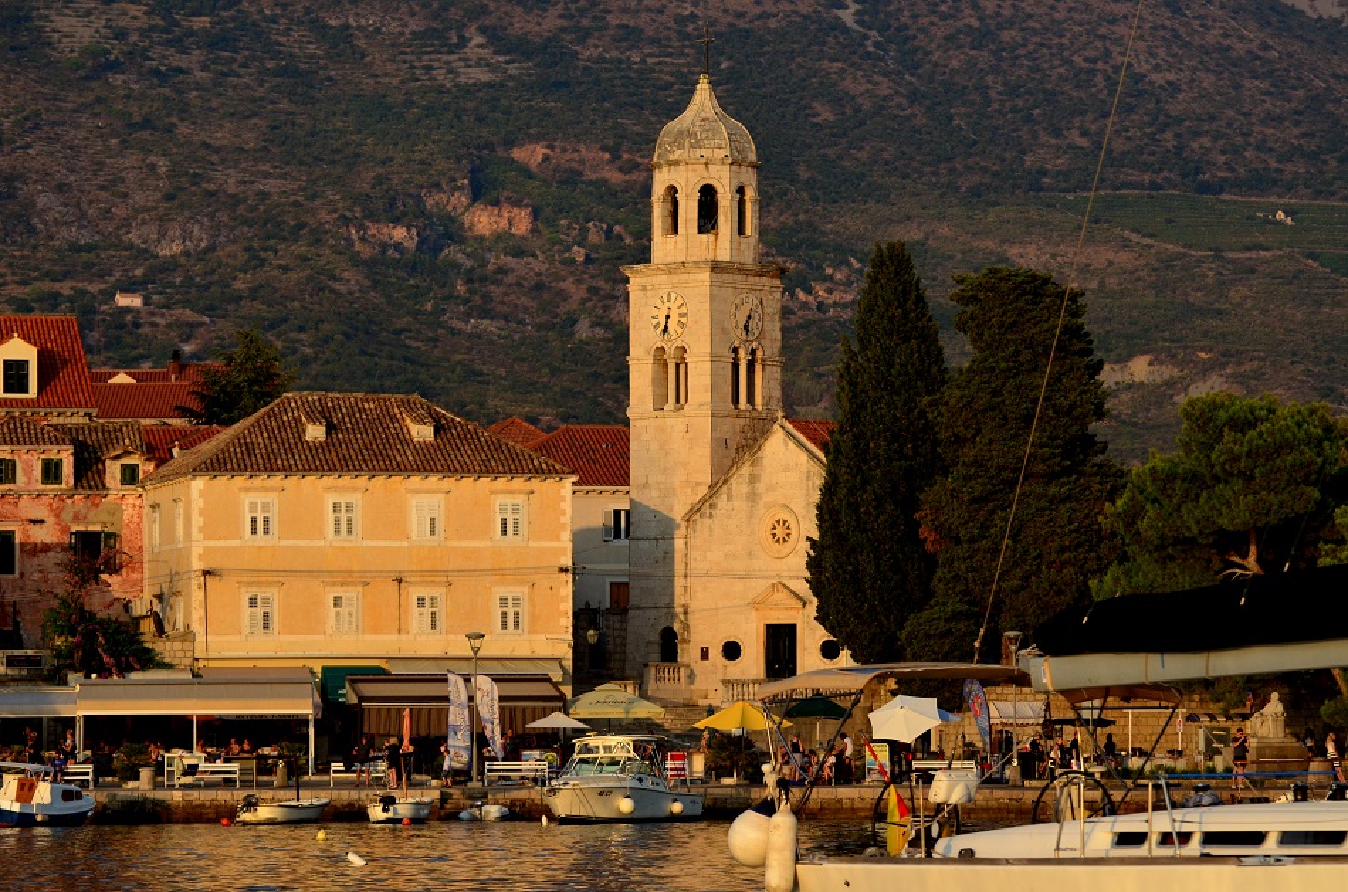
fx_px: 5604
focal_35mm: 150
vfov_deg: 9.1
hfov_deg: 13.7
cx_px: 674
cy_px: 446
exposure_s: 1/3200
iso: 640
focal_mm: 100
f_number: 5
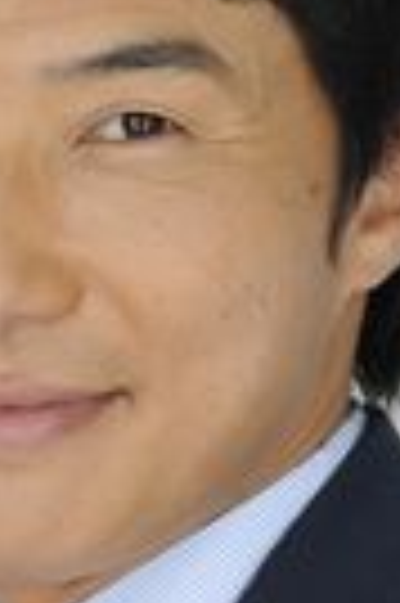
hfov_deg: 5.7
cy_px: 932
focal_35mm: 239
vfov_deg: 8.4
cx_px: 85
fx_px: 3993
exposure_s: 1/125
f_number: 9
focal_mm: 50
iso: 200
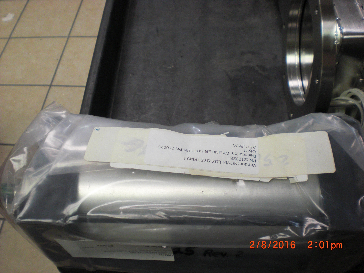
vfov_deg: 37.7
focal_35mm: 38
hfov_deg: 49.0
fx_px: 400
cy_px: 136
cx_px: 182
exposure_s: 1/100
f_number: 3.1
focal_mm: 6.3
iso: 200
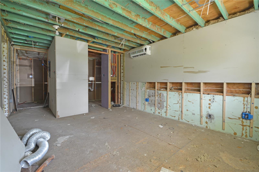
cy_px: 86
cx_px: 130
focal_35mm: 15
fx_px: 108
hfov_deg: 100.4
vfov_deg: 77.3
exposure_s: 1.6
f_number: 14
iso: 160
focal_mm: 10
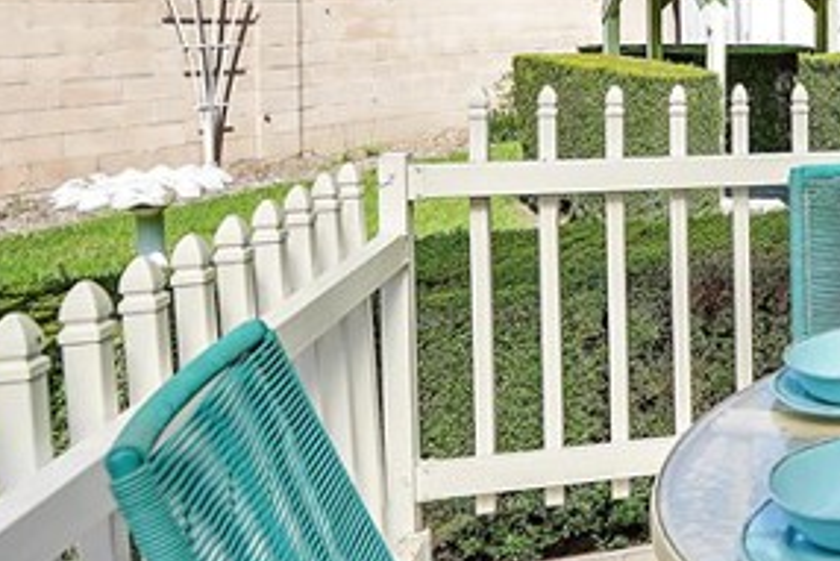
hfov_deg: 30.6
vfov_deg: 28.8
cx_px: 1192
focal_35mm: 43
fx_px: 1004
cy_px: -25
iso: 100
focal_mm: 12
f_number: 4
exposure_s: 1/400
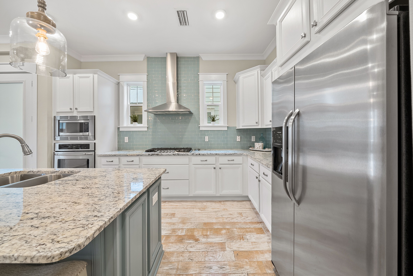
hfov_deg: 112.6
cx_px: 206
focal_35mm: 12
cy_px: 138
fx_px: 138
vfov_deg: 90.1
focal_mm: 12
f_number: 7.1
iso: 320
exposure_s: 1/4
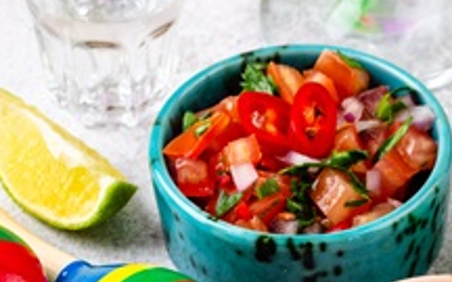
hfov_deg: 5.3
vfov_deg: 3.3
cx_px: 588
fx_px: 4890
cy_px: 126
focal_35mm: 397
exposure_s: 1/100
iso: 100
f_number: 9
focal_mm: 105
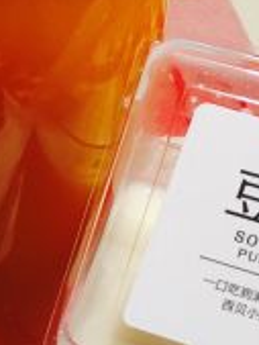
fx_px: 1196
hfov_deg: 11.7
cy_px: 312
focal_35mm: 120
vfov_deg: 16.2
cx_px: -162
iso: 50
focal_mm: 4.15
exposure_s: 1/100
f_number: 2.2
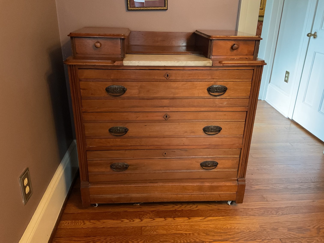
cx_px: 162
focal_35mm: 29
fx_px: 271
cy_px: 122
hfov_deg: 61.7
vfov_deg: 48.2
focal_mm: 3
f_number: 1.8
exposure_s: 1/30
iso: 250
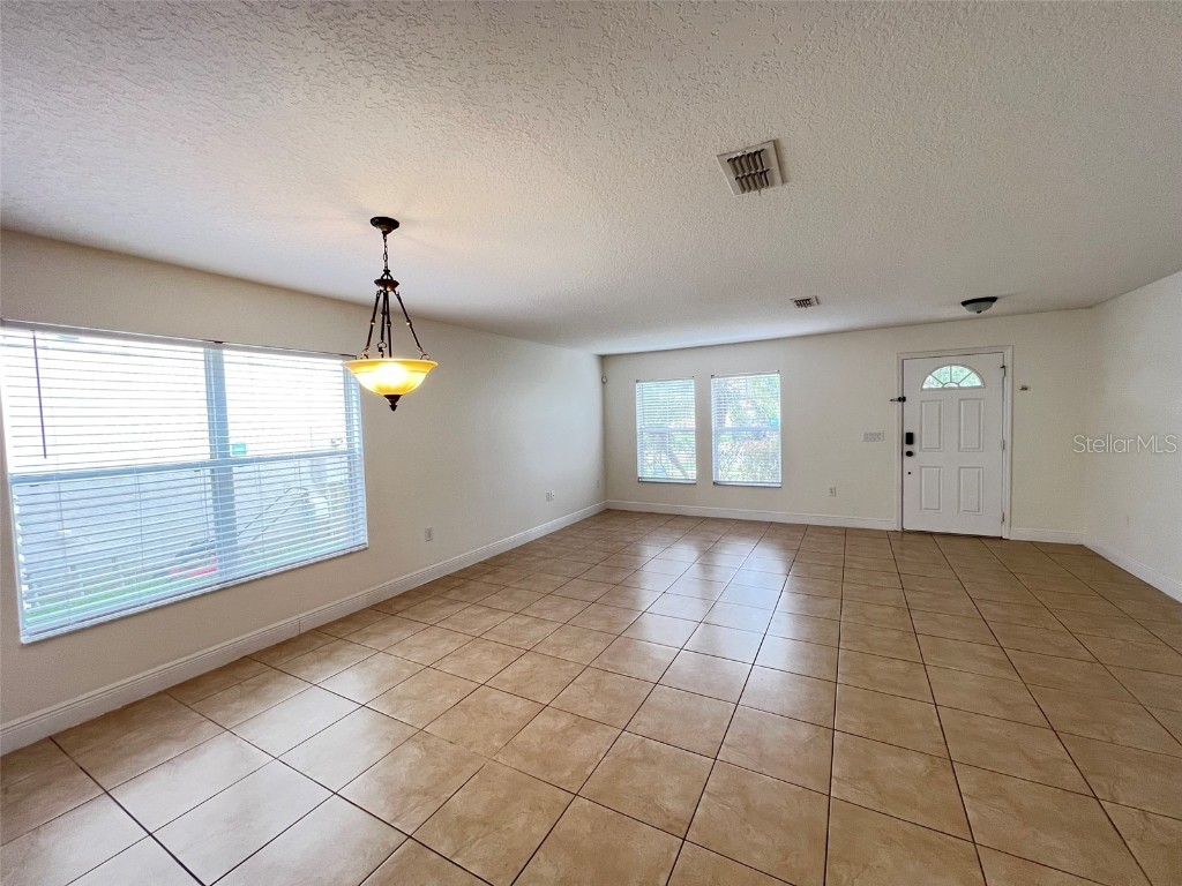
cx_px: 591
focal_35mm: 13
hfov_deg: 106.2
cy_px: 443
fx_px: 444
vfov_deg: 89.9
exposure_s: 1/60
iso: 160
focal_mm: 1.57
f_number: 1.8
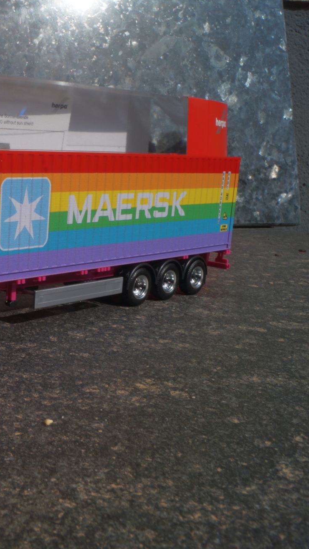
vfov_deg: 47.4
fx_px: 626
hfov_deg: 25.0
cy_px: 273
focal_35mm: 43
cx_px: -62
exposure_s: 1/60
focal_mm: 18
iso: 100
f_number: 22
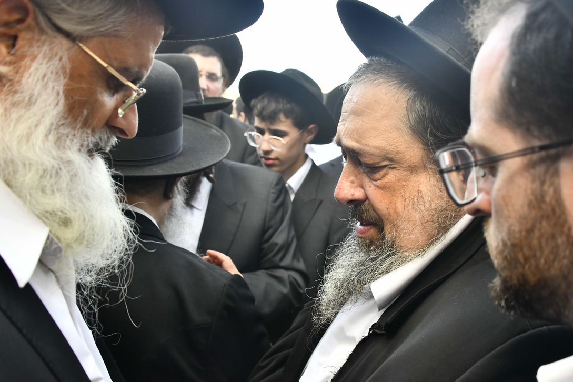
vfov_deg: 36.9
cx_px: 350
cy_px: 201
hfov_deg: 52.7
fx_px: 573
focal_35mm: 36
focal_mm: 28
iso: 640
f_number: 5.6
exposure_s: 1/320
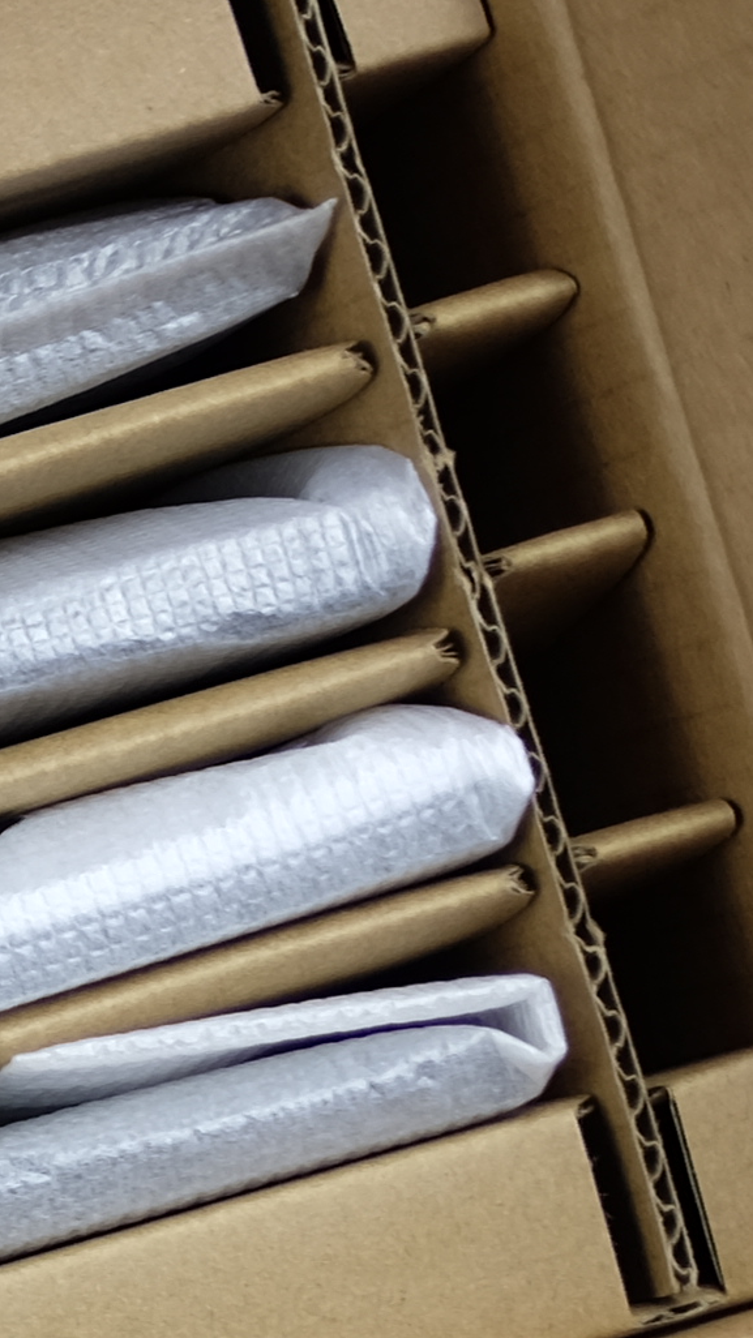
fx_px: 9408
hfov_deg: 4.2
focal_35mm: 265
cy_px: 1536
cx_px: -2279
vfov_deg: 8.1
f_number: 2
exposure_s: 1/100
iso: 200
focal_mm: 35
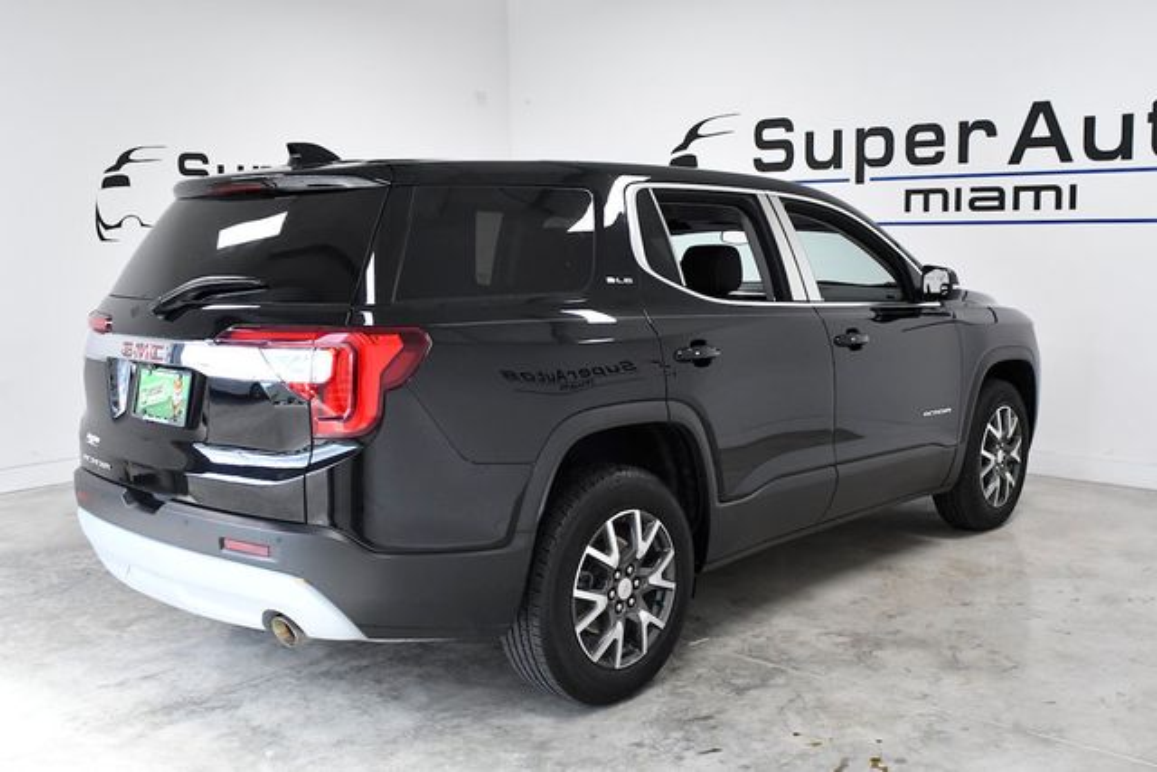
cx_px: 578
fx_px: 1157
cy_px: 386
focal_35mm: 36
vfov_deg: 36.9
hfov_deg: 53.1
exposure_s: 1/1000
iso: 2500
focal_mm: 24
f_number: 4.5
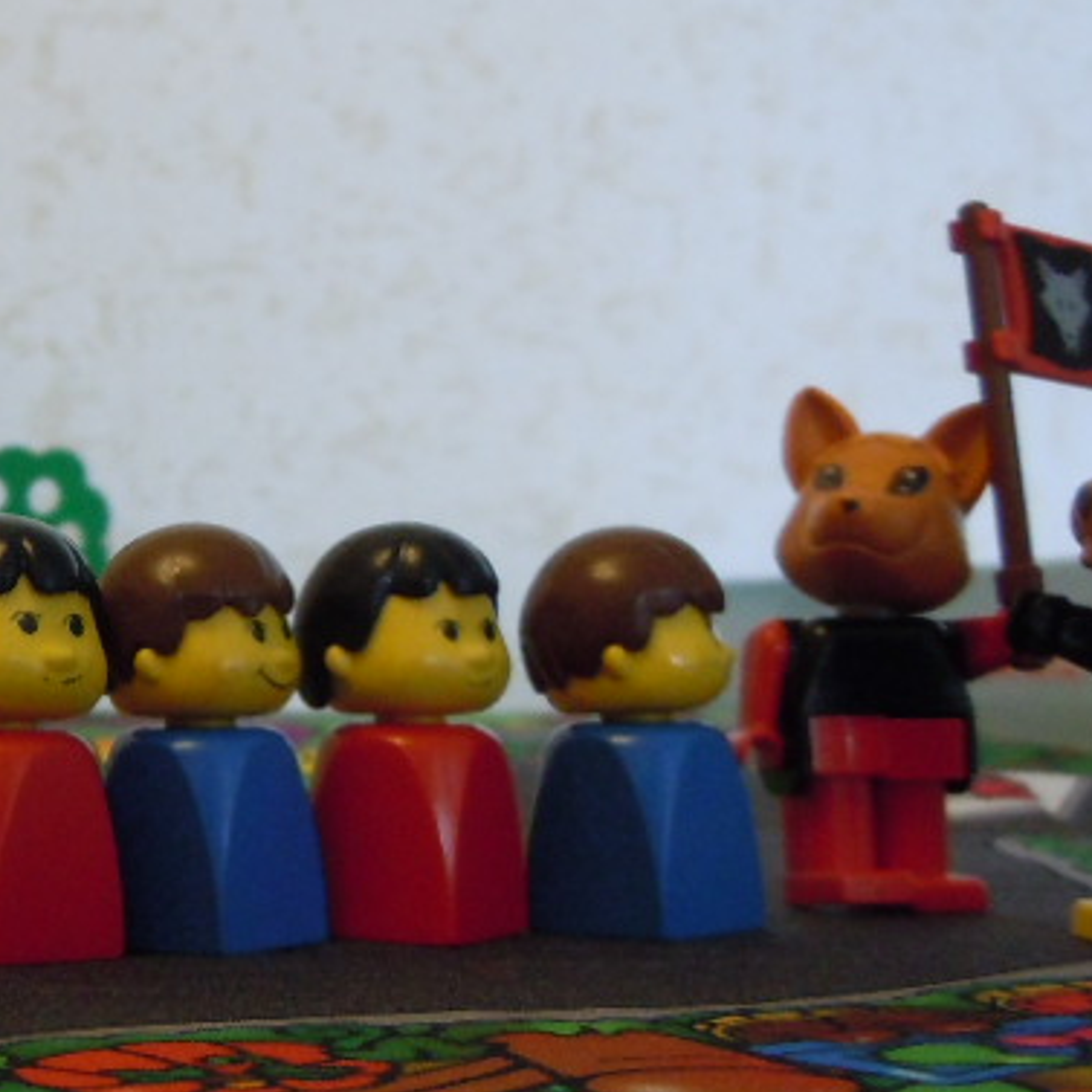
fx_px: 2570
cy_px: 556
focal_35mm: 72
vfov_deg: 24.0
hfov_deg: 22.8
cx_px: -49
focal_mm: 5.4
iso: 400
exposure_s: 1/25
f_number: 3.5
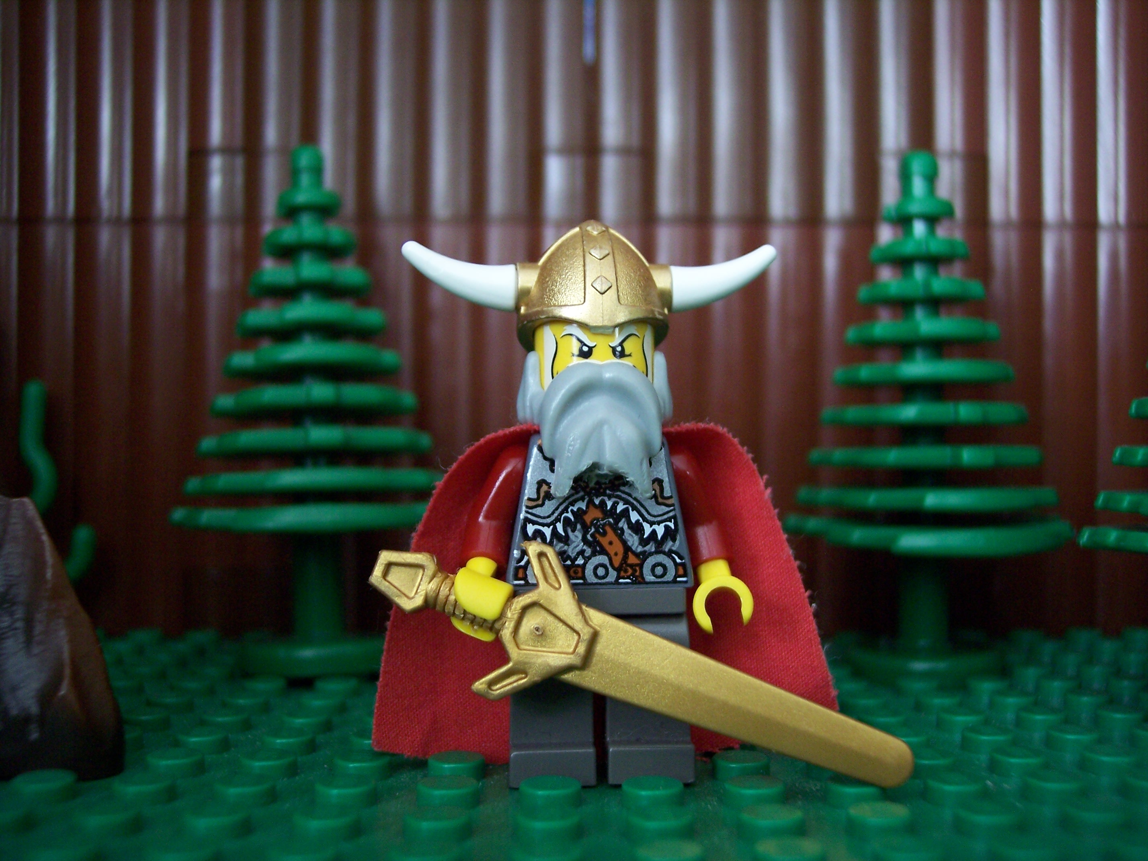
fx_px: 1293
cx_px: 574
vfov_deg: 36.8
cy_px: 430
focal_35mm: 39
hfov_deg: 47.9
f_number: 3.4
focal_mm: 8
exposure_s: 1/8
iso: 200
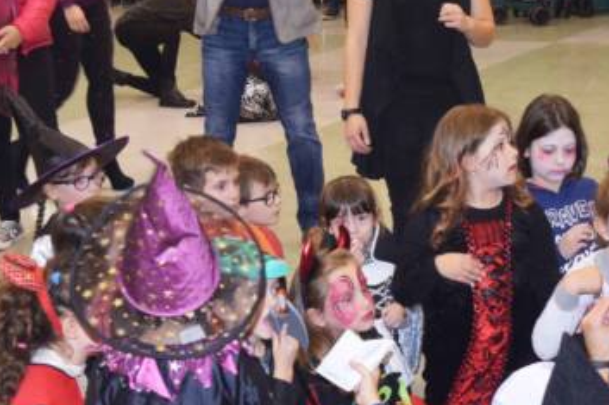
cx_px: 461
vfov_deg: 14.9
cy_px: 237
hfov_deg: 22.1
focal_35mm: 91
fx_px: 1546
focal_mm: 21
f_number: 4.5
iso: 800
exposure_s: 1/80
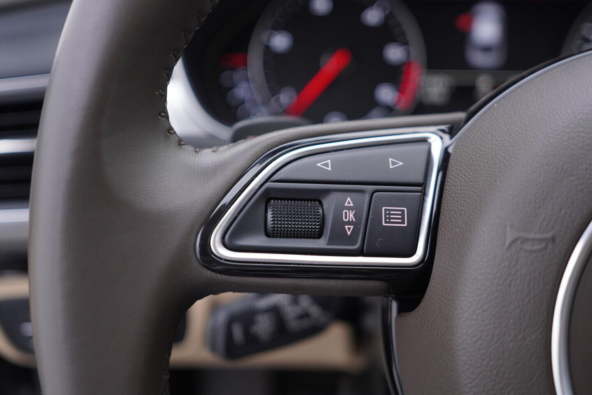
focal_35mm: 36
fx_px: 592
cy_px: 198
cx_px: 296
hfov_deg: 53.1
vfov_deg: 36.9
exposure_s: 1/40
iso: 160
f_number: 2.8
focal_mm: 24
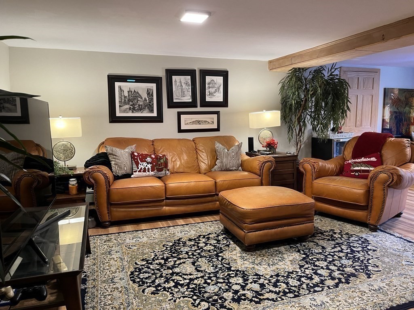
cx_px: 207
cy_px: 155
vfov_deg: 53.1
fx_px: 311
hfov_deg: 67.3
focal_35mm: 26
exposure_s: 1/60
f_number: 1.6
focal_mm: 5.1
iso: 250
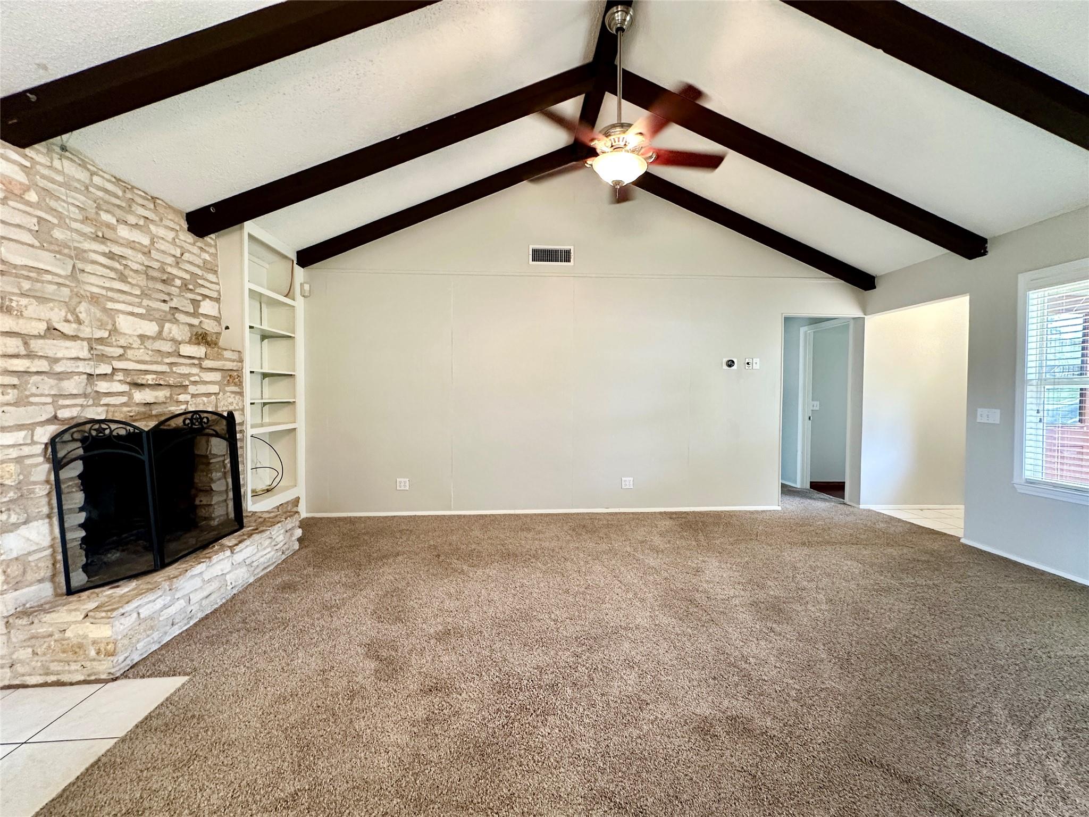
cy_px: 408
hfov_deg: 102.1
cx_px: 544
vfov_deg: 85.7
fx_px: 440
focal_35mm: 14
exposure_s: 1/60
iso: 200
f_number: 2.2
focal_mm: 2.22
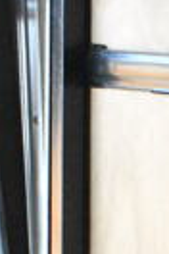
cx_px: 463
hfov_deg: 6.8
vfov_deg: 10.8
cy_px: 320
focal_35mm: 187
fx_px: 1317
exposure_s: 1/320
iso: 6400
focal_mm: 18
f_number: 9
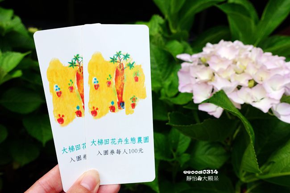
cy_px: 96
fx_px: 266
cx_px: 145
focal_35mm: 33
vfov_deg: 39.9
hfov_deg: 57.2
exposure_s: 1/500
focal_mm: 12.06
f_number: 4
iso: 125
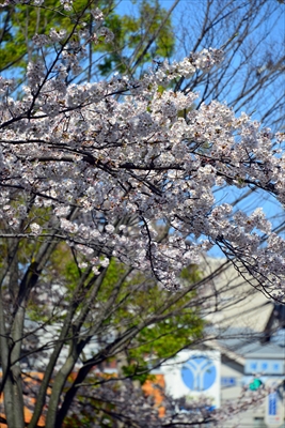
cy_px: 214
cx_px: 142
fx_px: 3559
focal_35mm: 300
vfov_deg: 6.9
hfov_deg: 4.6
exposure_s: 1/320
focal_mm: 300
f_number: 8
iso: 125
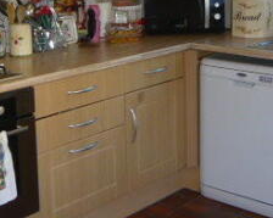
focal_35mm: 71
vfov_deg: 20.7
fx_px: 573
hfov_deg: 26.7
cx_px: 160
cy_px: -13
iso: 100
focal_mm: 4.6
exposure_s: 1/30
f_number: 2.8
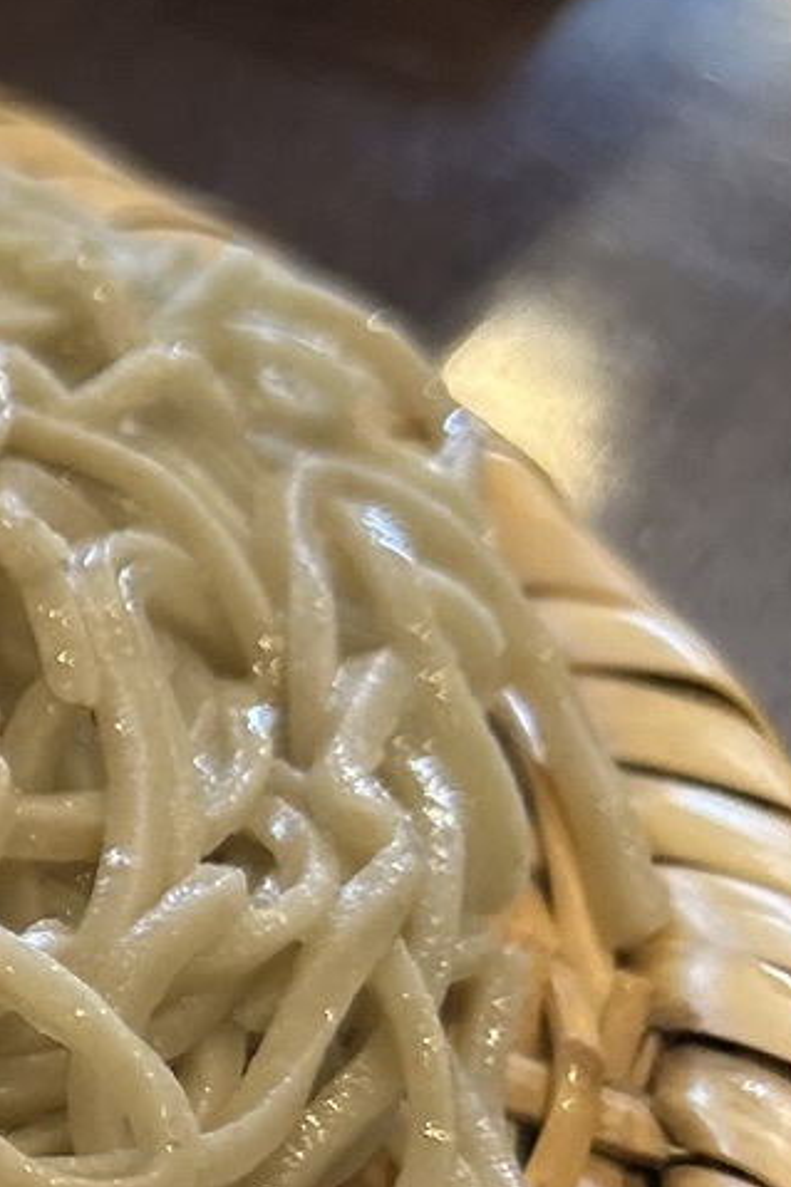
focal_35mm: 113
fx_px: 3727
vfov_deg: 18.0
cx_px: -1255
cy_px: 870
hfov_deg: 10.2
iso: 125
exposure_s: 1/50
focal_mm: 5.7
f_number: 1.5
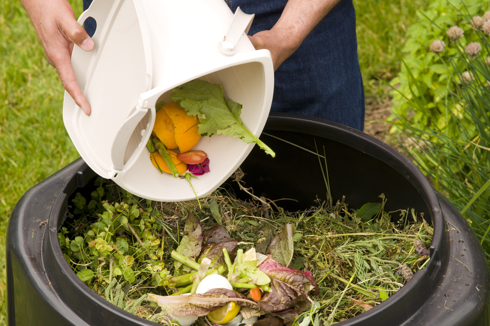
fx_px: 2659
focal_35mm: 196
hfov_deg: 10.5
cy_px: 190
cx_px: 253
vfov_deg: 7.0
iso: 200
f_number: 6.3
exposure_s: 1/160
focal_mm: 105
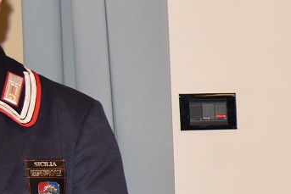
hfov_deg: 9.1
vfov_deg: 6.7
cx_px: 688
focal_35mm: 204
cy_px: 222
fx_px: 1650
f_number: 4
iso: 200
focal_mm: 38
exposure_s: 1/60
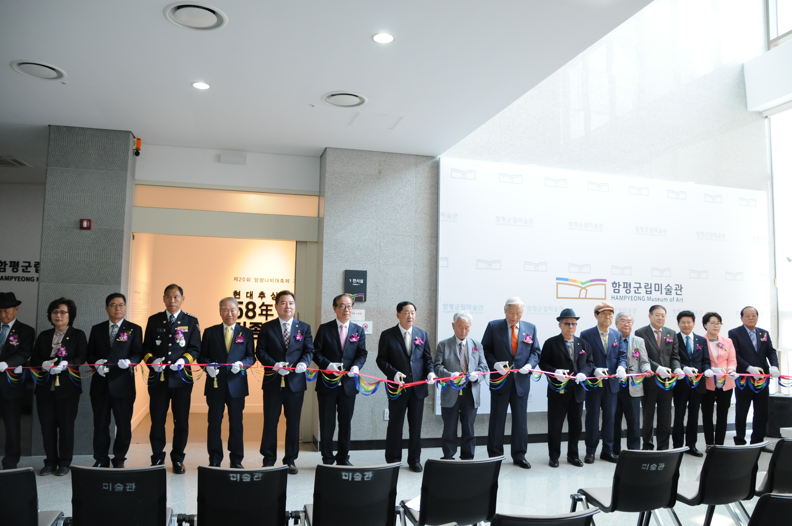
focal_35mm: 27
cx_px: 396
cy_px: 263
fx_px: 593
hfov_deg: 67.4
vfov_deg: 47.8
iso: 800
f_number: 5
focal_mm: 18
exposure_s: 1/100
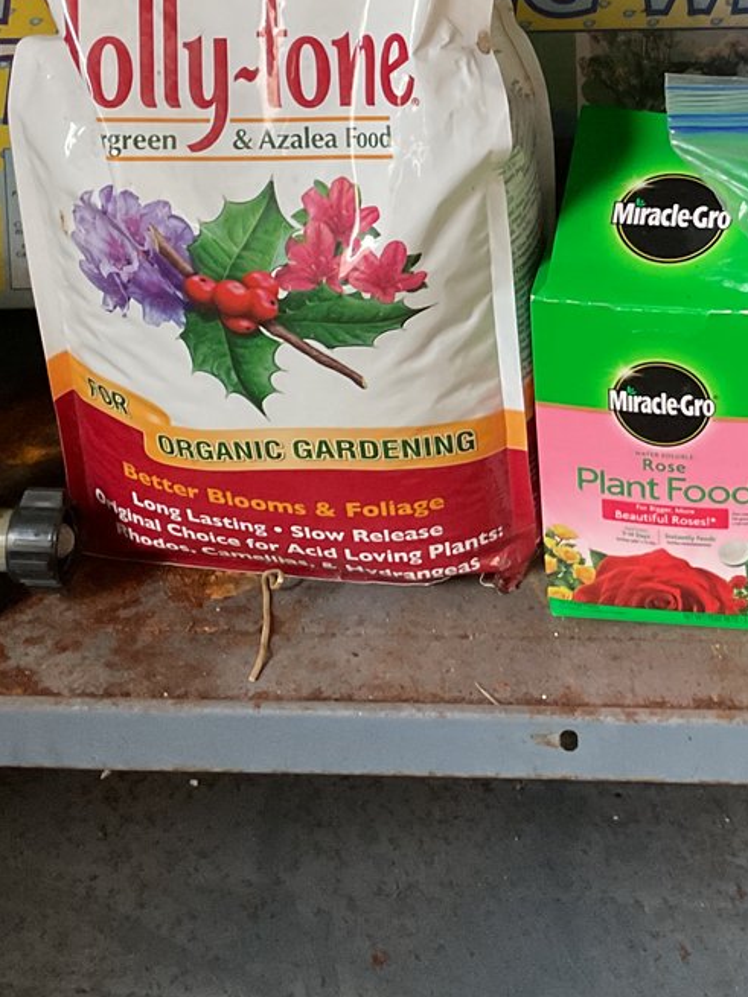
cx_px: 639
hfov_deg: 21.5
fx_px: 1931
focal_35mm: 67
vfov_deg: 28.4
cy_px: 218
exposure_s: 1/50
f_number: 1.8
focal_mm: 3
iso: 250
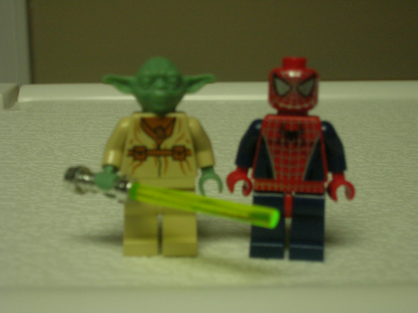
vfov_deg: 23.3
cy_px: 156
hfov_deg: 30.7
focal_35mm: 63
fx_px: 761
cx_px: 209
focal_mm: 10.4
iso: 200
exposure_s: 1/60
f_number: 3.6
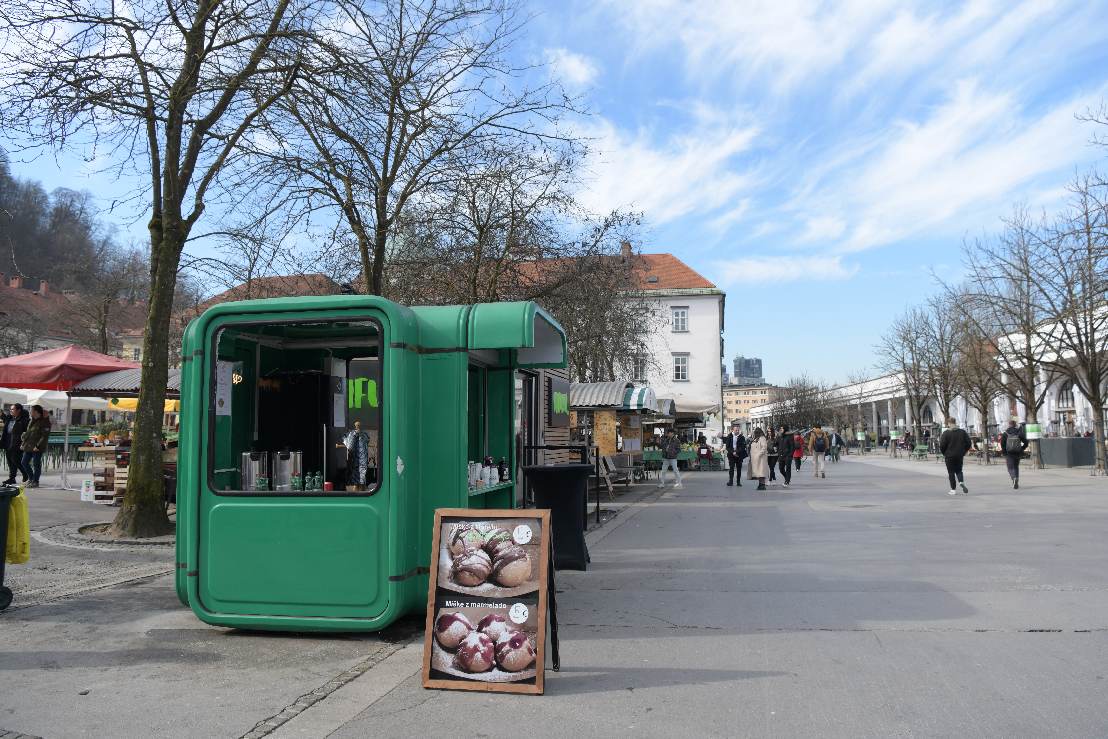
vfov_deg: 51.3
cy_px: 359
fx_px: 769
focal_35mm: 25
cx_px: 574
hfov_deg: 71.5
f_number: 5
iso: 320
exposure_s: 1/1000
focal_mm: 24
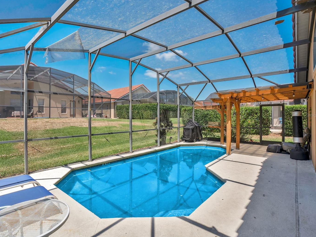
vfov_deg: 71.6
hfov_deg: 87.5
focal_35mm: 18
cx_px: 142
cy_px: 115
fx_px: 164
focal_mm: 16
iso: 100
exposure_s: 1/200
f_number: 8
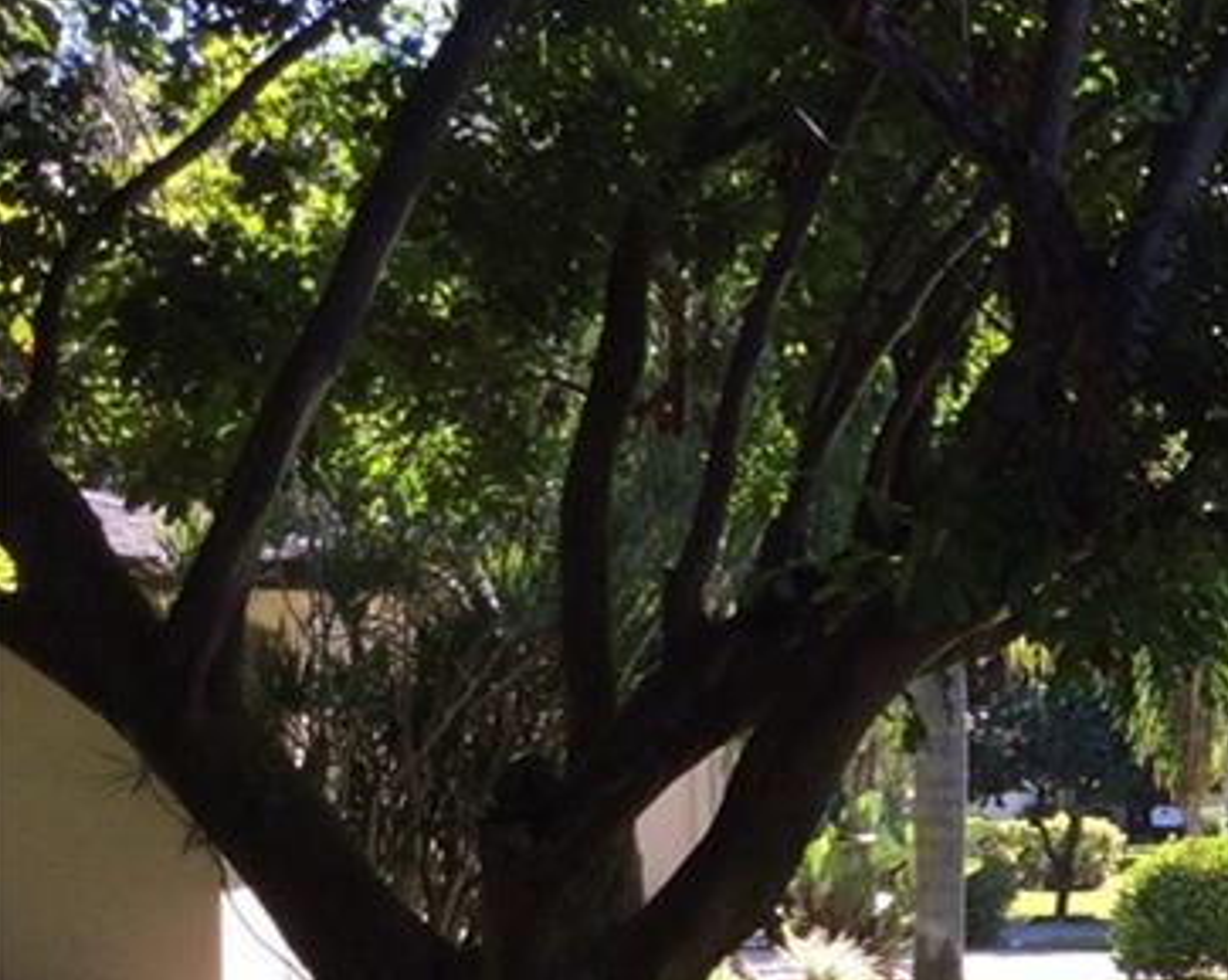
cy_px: 875
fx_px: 3305
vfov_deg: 16.7
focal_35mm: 91
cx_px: 1730
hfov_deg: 19.0
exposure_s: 1/259
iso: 32
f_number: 2.4
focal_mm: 3.3
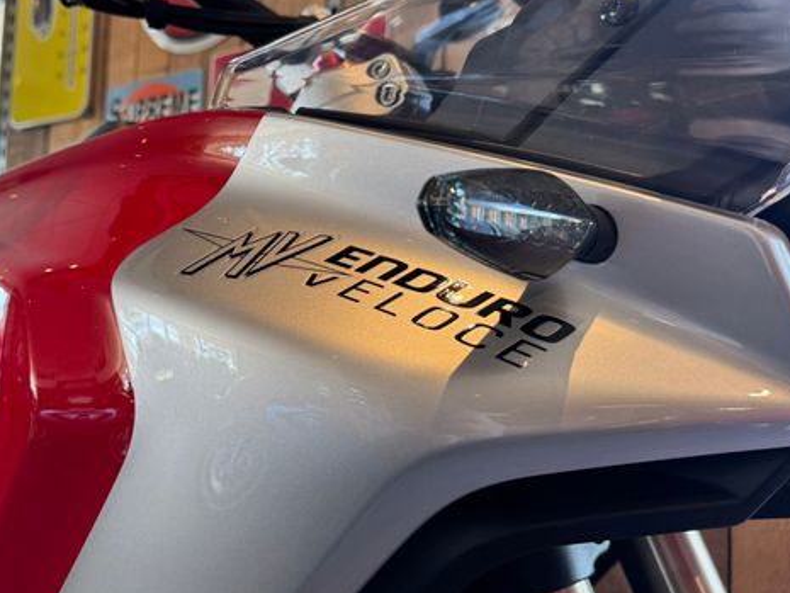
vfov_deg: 42.9
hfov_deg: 54.1
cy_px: 258
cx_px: 258
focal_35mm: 33
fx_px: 753
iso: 125
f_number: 1.78
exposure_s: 1/100
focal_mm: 6.76
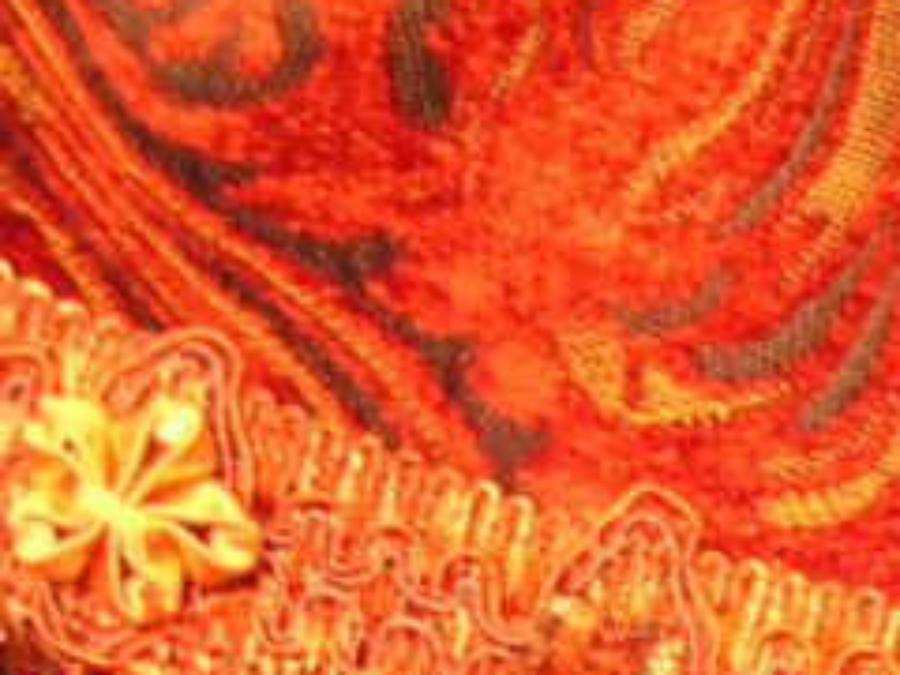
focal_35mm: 158
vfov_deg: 8.9
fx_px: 4108
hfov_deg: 11.6
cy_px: 1271
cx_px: 1590
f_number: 2.7
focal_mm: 5.6
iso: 100
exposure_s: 1/7.2
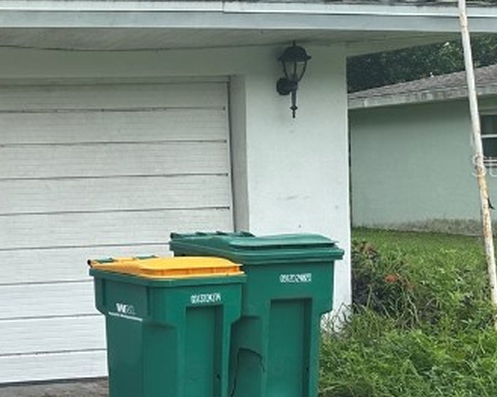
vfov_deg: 20.9
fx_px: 1073
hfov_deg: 23.0
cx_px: -160
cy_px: 165
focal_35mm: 73
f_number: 1.78
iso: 80
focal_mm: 6.86
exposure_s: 1/1587
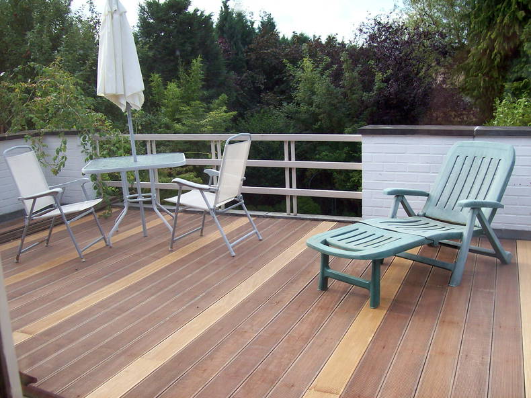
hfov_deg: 51.4
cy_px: 199
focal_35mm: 36
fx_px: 552
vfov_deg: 39.6
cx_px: 266
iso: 80
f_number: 2.7
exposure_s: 1/379
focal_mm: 6
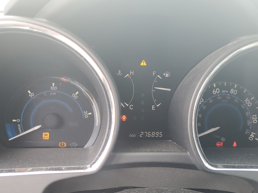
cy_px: 108
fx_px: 224
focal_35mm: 30
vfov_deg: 46.7
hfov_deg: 59.8
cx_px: 144
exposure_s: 1/120
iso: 85
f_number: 1.5
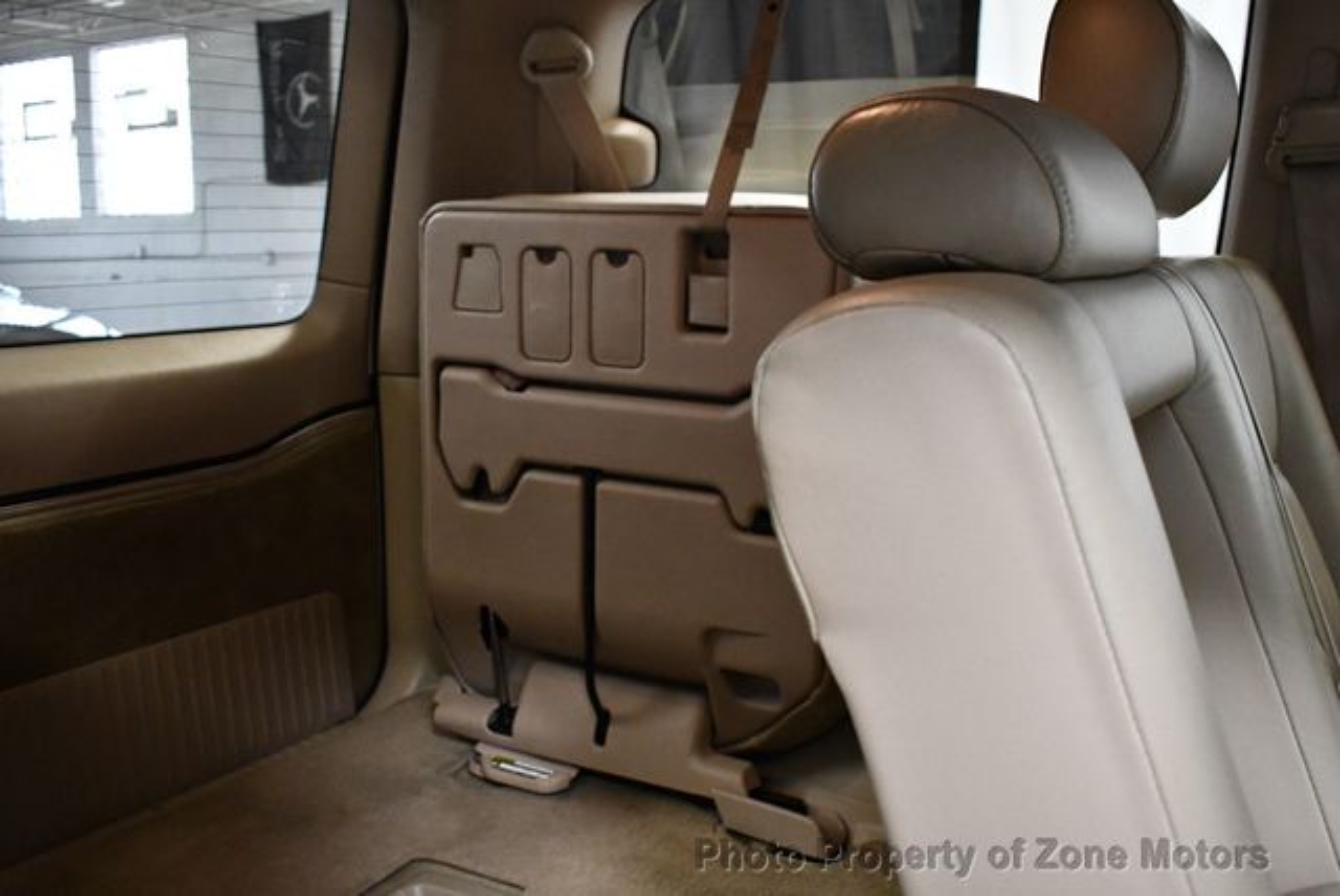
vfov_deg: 36.9
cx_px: 670
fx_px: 1341
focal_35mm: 36
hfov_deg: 53.1
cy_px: 448
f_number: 3.5
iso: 3200
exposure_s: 1/80
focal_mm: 18
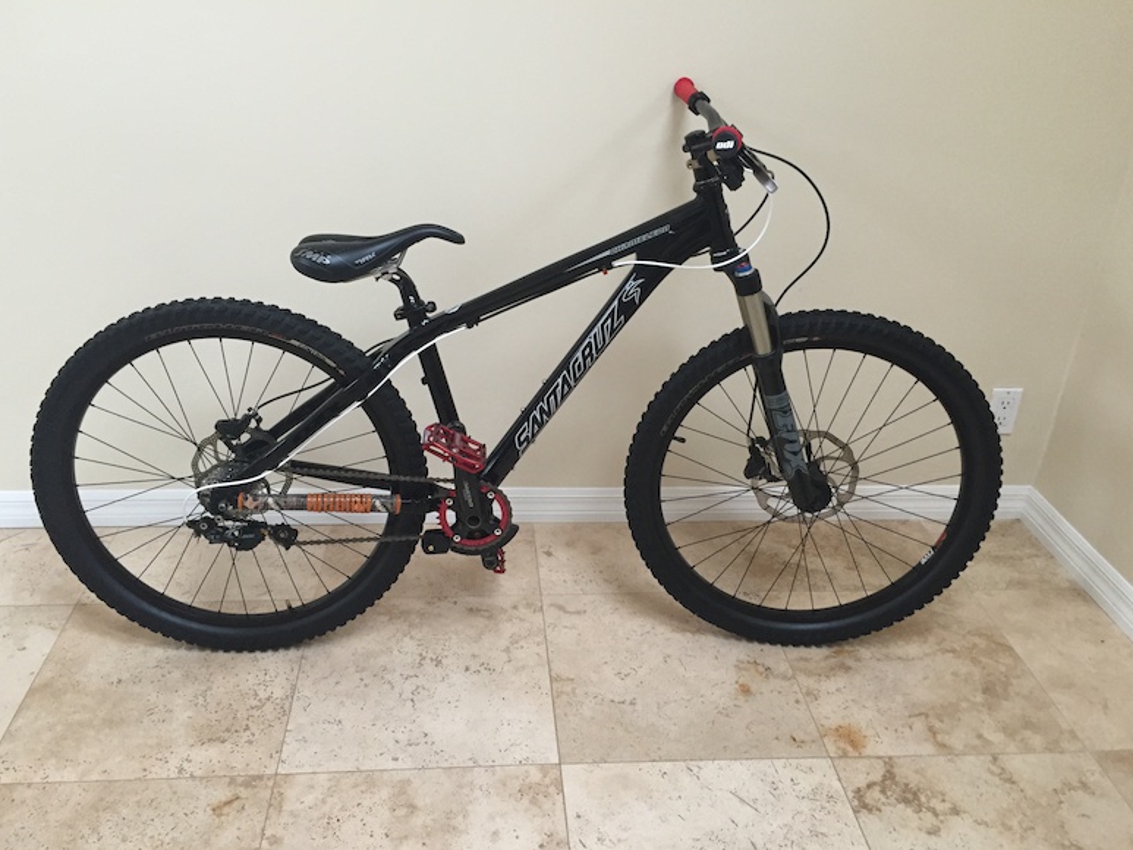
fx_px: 982
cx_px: 556
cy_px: 426
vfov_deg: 46.8
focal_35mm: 30
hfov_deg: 60.0
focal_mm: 4.15
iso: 160
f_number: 2.2
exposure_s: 1/30
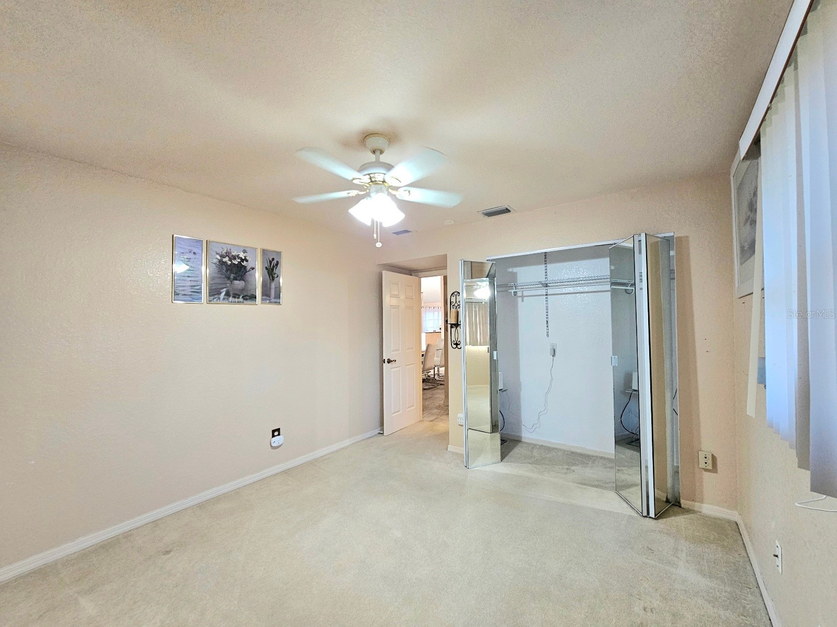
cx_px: 418
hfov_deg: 106.2
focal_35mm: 13
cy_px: 314
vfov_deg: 89.9
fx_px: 314
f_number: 2.2
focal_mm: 2.2
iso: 200
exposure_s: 1/60.2
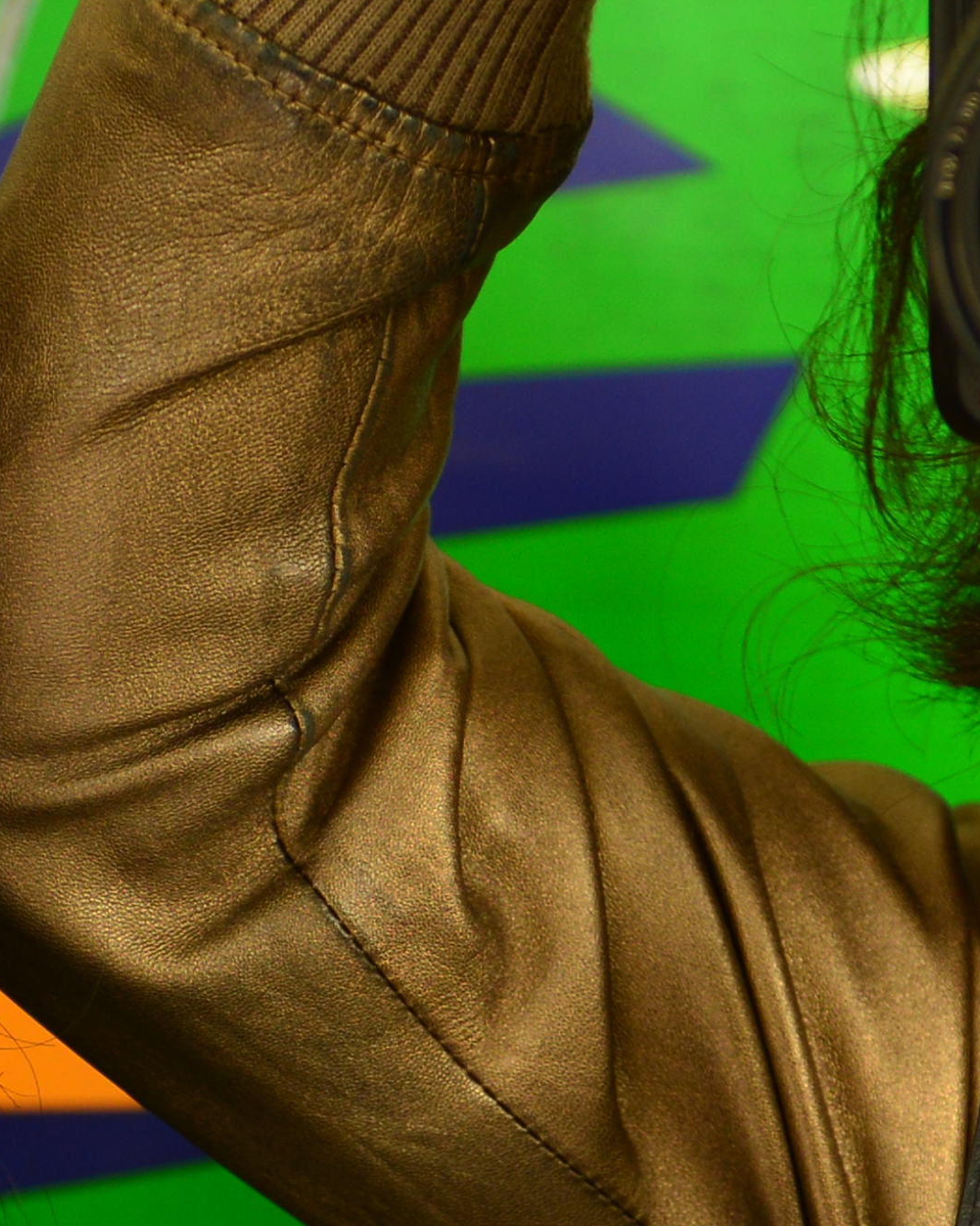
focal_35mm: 258
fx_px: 9355
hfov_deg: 6.0
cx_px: 559
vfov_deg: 7.5
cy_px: 948
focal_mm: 50
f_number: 2.8
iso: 400
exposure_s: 1/320
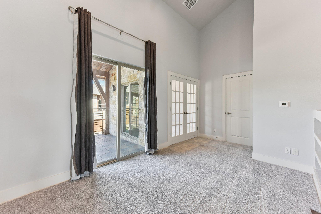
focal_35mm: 14
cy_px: 107
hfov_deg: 104.3
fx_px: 125
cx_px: 160
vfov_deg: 81.2
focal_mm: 14
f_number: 8
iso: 400
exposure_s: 1/20
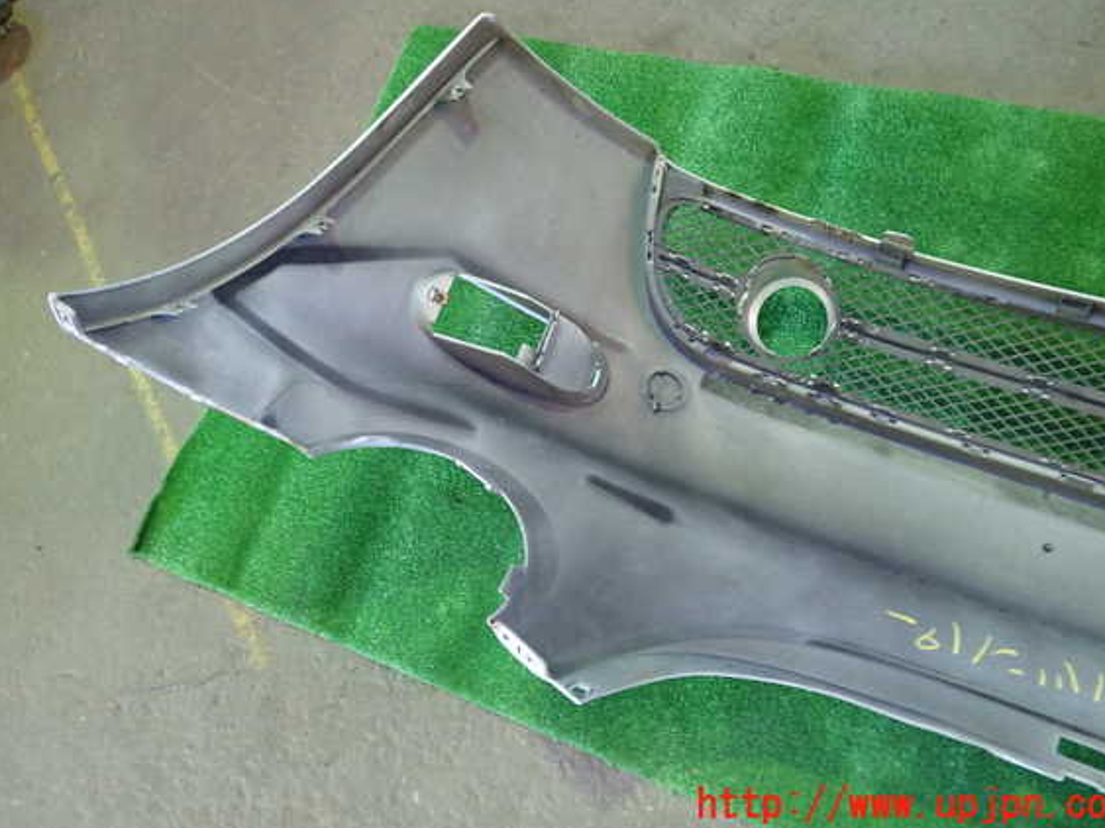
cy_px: 388
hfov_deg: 56.8
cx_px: 552
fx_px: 1021
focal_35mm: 32
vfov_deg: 44.1
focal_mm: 5.5
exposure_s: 1/30
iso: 500
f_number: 2.3
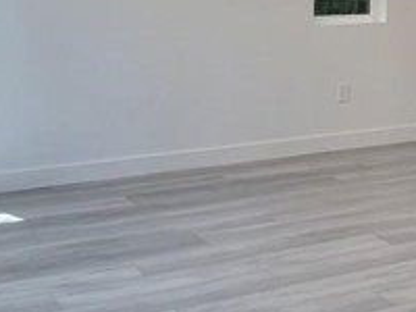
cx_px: 456
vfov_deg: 17.1
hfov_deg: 22.3
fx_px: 997
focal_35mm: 83
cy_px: -40
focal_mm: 4.2
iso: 32
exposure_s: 1/120
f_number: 1.6
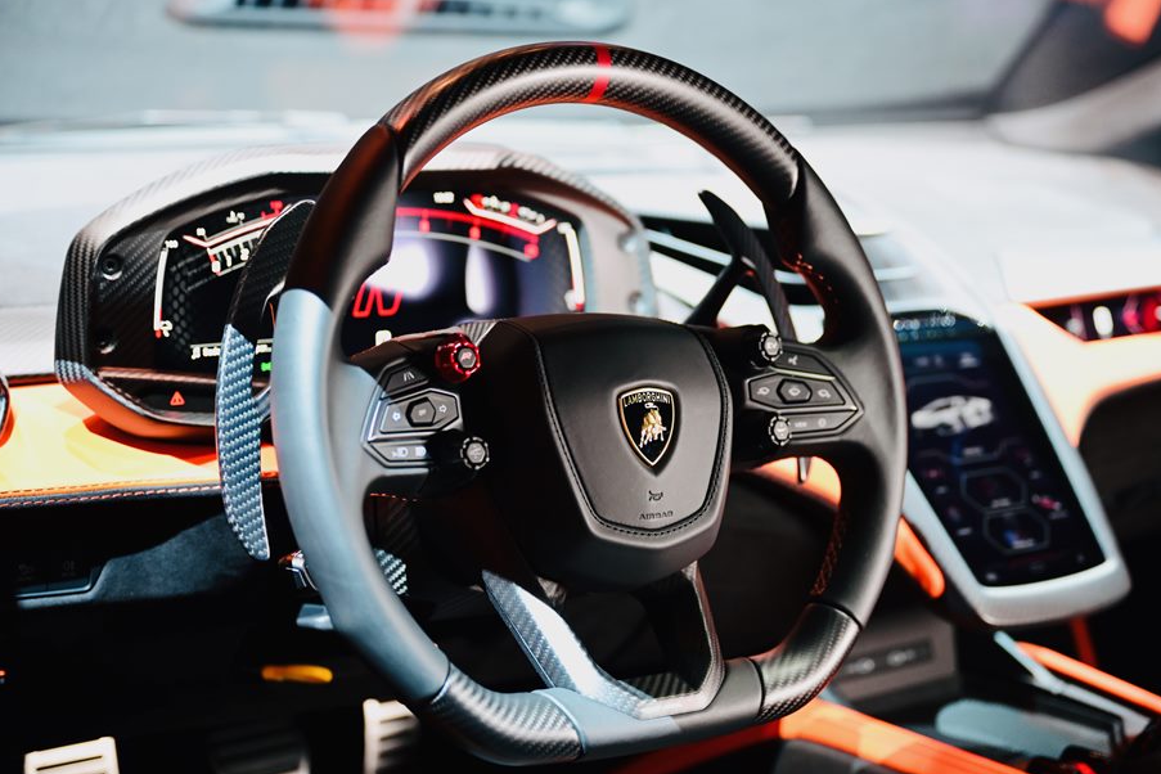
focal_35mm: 59
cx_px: 638
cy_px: 434
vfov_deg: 23.0
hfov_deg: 33.9
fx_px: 1903
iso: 1600
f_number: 2.8
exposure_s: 1/160
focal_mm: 52
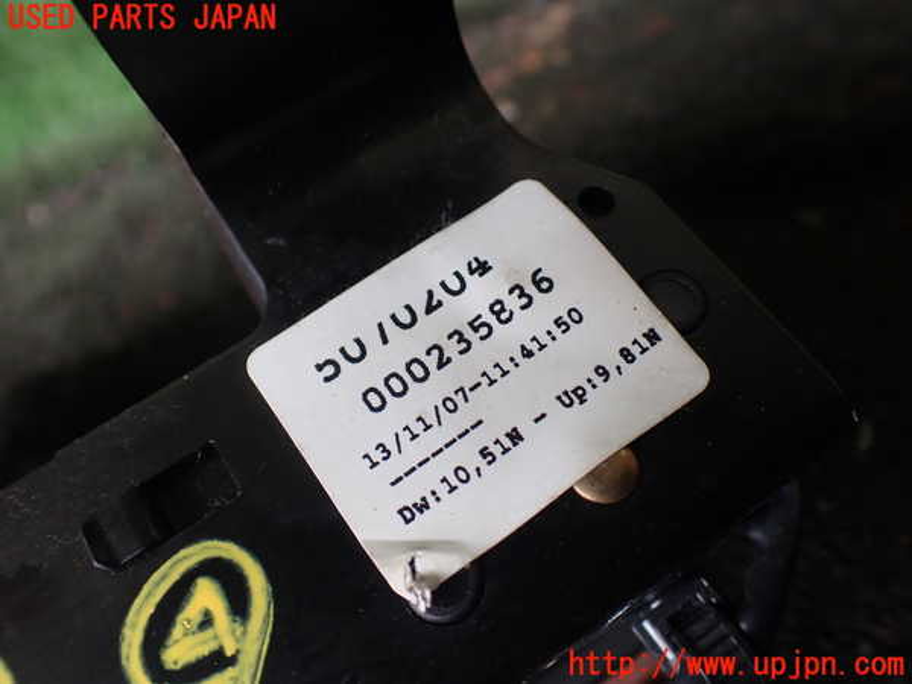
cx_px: 456
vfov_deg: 46.8
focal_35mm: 30
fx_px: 790
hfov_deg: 60.0
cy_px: 342
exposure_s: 1/125
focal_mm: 5.4
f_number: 2.3
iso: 200
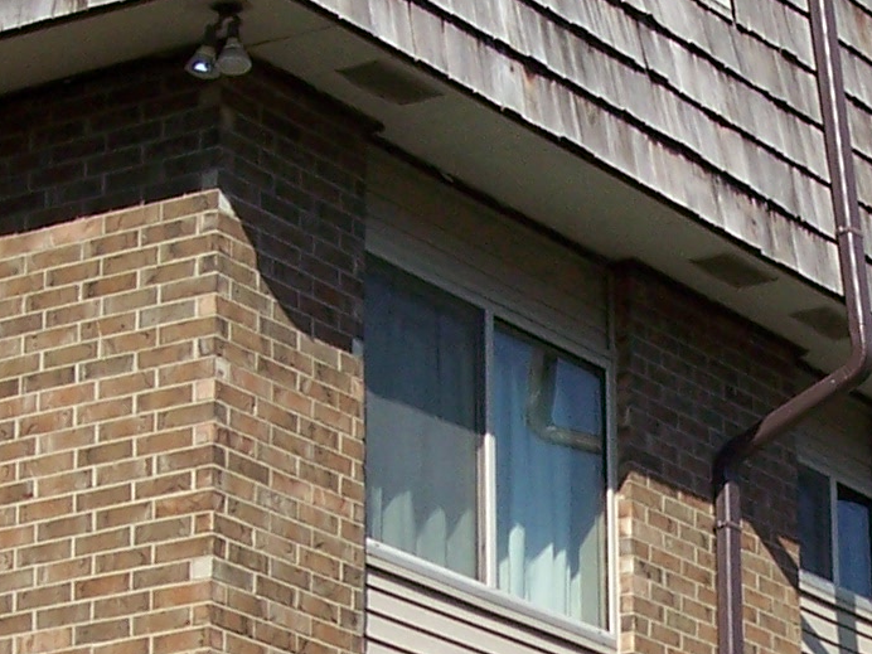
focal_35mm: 161
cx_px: 662
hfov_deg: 12.2
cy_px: 546
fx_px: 4056
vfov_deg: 9.2
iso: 100
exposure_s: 1/1000
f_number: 4
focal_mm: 8
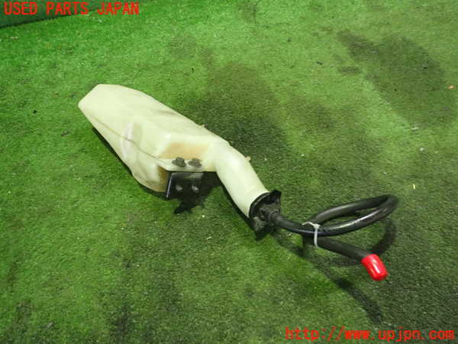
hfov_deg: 60.0
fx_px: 397
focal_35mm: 30
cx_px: 229
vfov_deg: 46.8
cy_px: 172
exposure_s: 1/30
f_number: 2.3
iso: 800
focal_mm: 5.4
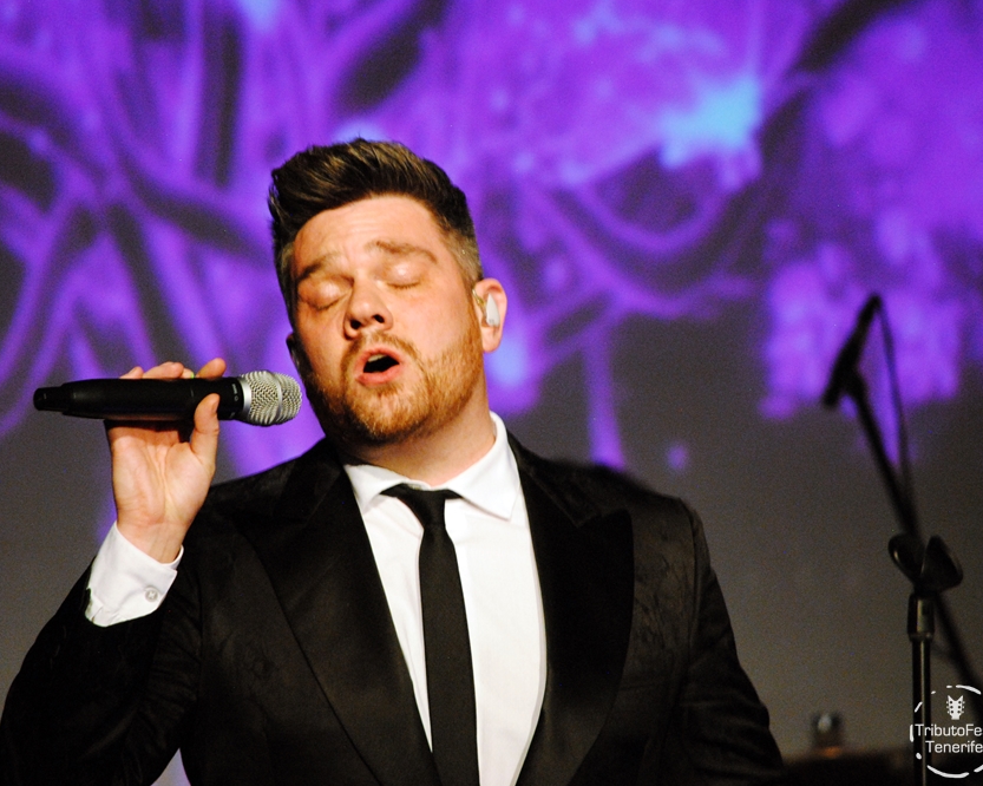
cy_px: 394
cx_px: 420
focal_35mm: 440
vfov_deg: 3.5
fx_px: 12798
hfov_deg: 4.4
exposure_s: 1/30
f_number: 6.3
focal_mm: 260
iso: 1600
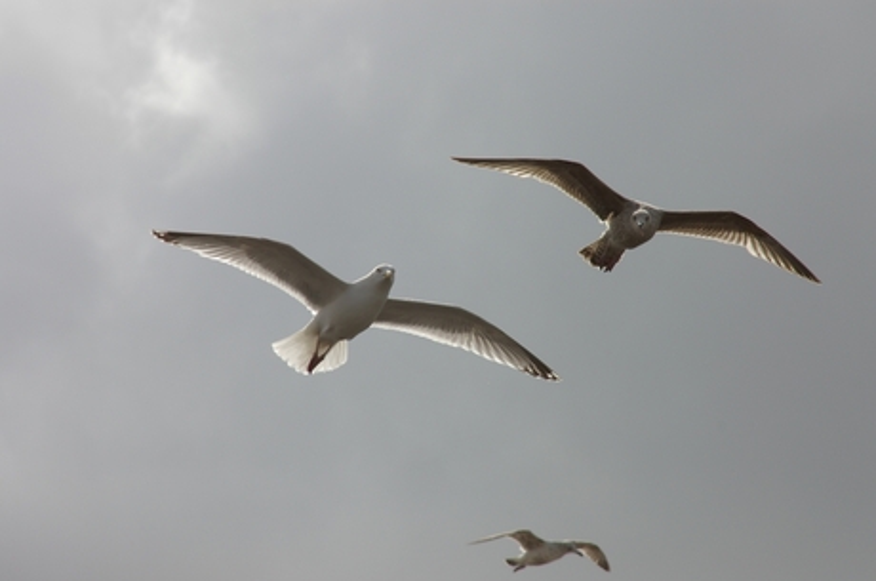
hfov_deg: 6.9
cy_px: 290
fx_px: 7287
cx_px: 438
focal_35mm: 300
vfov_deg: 4.6
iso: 200
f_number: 11
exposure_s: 1/750
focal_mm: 200
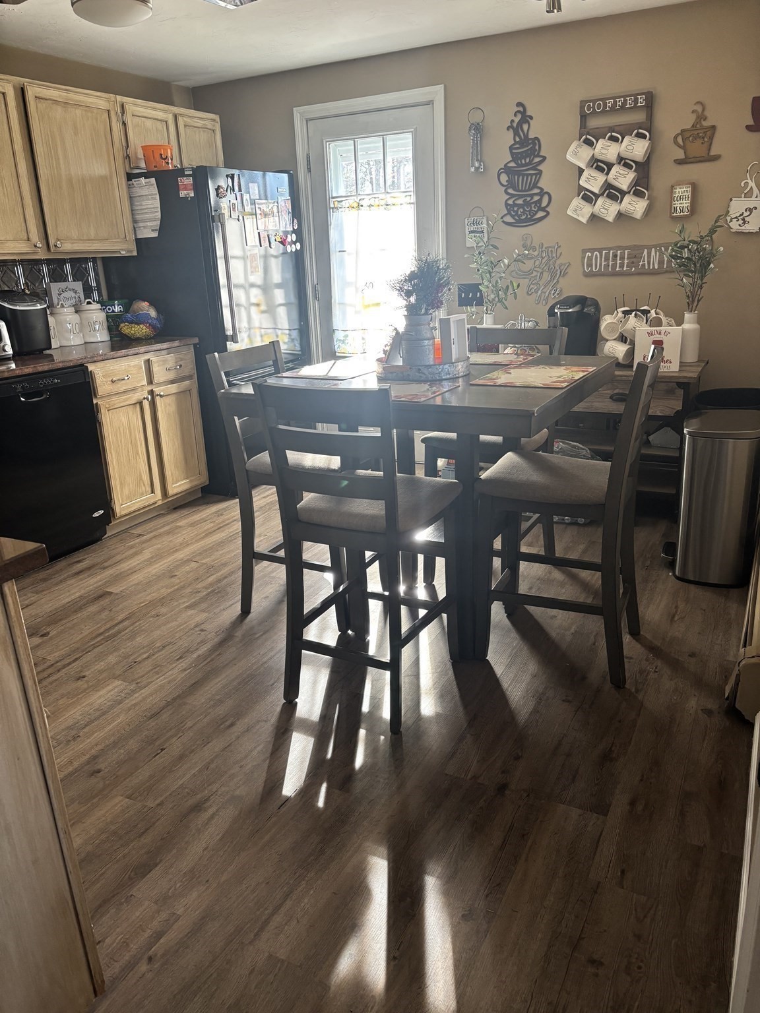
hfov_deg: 53.1
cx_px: 380
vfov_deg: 67.3
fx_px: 761
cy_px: 506
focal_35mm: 26
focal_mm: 5.96
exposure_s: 1/60
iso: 160
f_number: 1.6
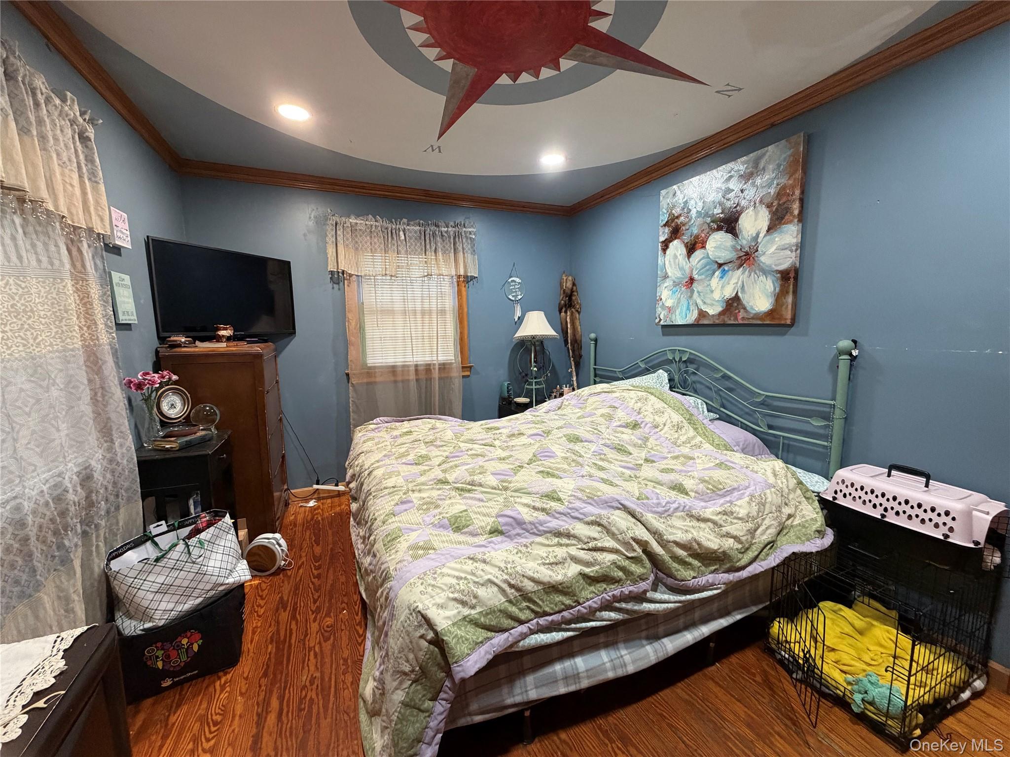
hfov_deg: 102.1
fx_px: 408
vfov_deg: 85.7
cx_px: 505
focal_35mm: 14
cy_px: 378
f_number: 2.2
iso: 400
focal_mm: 2.22
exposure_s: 1/60
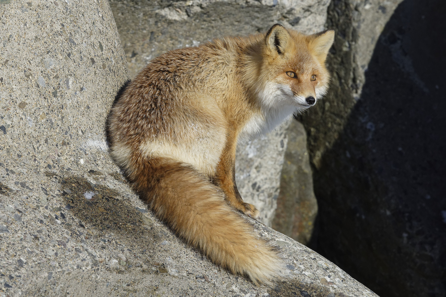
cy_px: 148
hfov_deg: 4.1
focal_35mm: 500
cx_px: 223
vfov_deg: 2.8
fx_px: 6195
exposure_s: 1/2500
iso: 1100
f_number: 10
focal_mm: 500
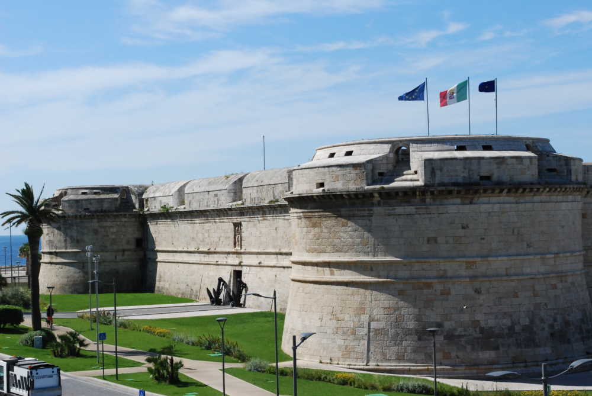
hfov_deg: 28.0
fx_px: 1185
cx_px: 296
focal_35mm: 72
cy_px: 198
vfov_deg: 19.0
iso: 800
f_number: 13
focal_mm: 48
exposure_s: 1/1000
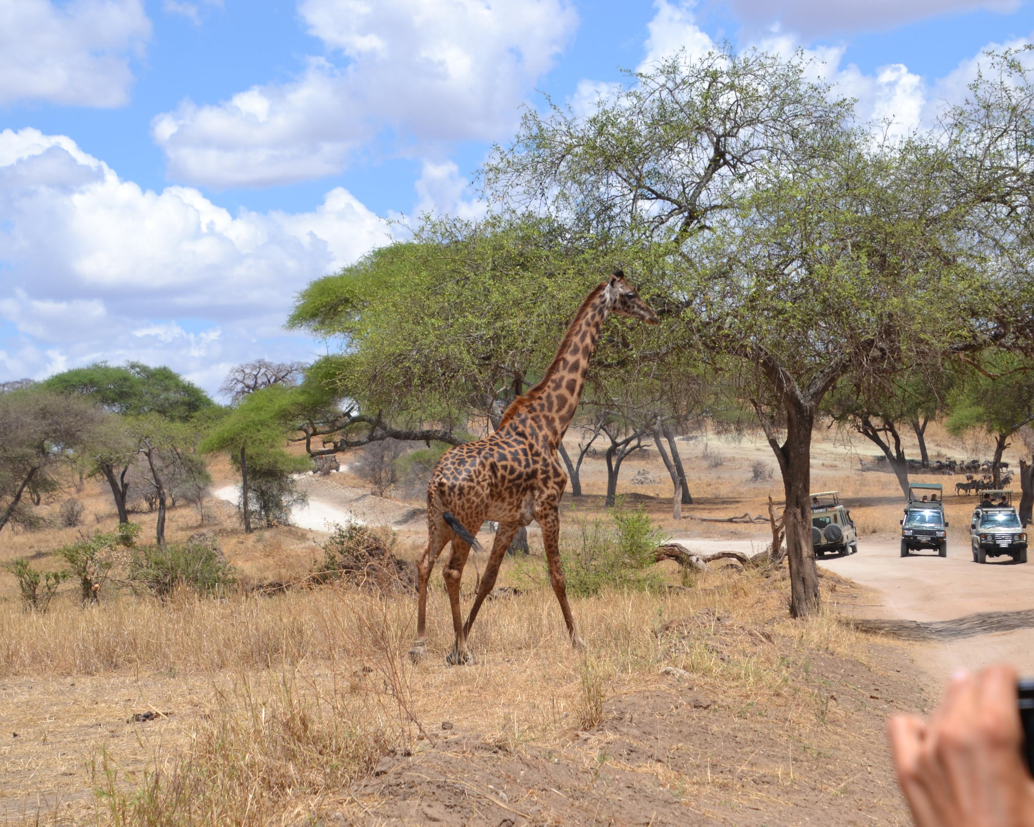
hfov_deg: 20.5
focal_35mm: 94
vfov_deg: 16.4
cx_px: 548
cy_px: 413
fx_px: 2863
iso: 100
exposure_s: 1/250
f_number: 8
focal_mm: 55
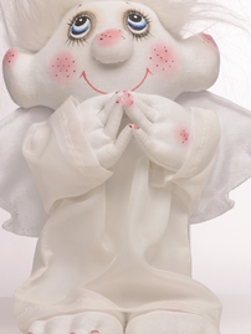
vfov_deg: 14.8
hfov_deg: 11.2
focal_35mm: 133
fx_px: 1283
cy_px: 104
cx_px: 109
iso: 100
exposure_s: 1/125
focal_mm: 55
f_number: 11
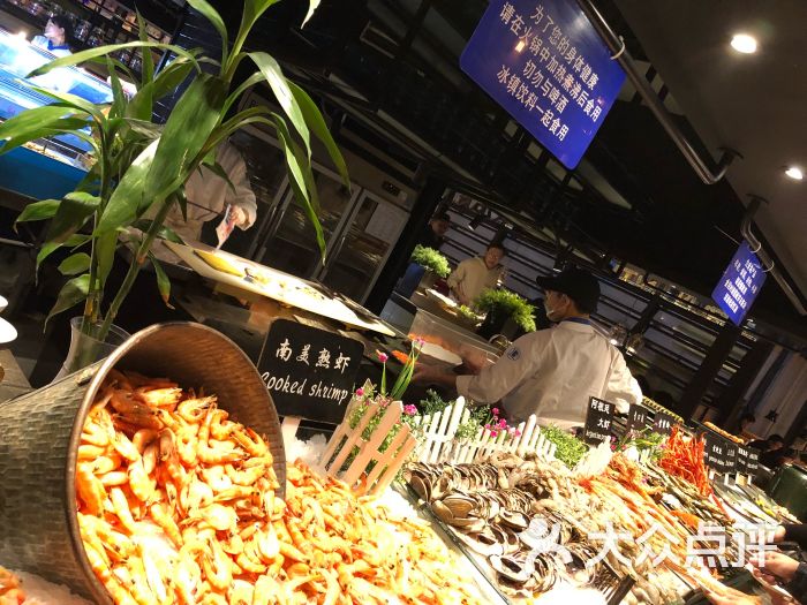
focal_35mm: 28
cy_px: 302
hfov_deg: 63.4
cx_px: 404
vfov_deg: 49.7
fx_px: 653
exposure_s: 1/13
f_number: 1.8
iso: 100
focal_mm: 4
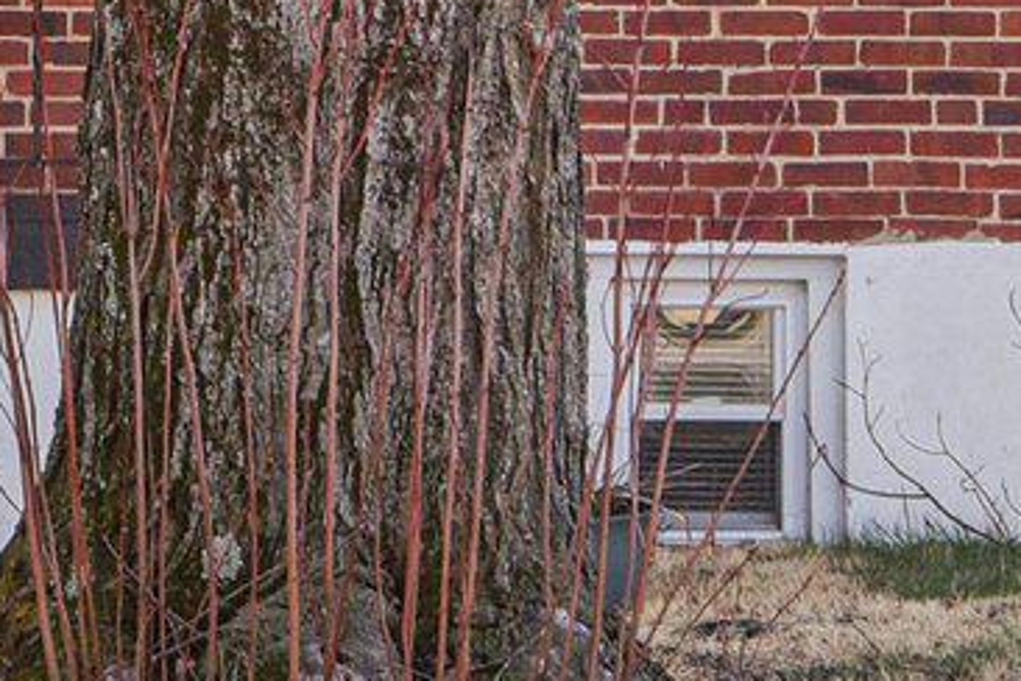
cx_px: -64
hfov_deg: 11.3
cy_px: -833
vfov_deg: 7.3
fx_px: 5076
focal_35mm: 179
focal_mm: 32
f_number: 8
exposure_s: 1/500
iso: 400
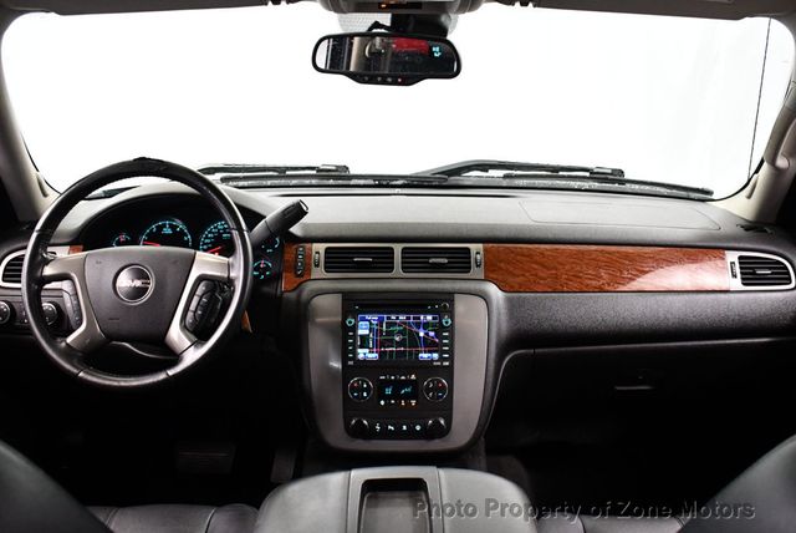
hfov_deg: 53.1
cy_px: 266
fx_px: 797
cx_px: 398
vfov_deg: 36.9
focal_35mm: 36
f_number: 3.5
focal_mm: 18
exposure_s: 1/80
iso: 3200
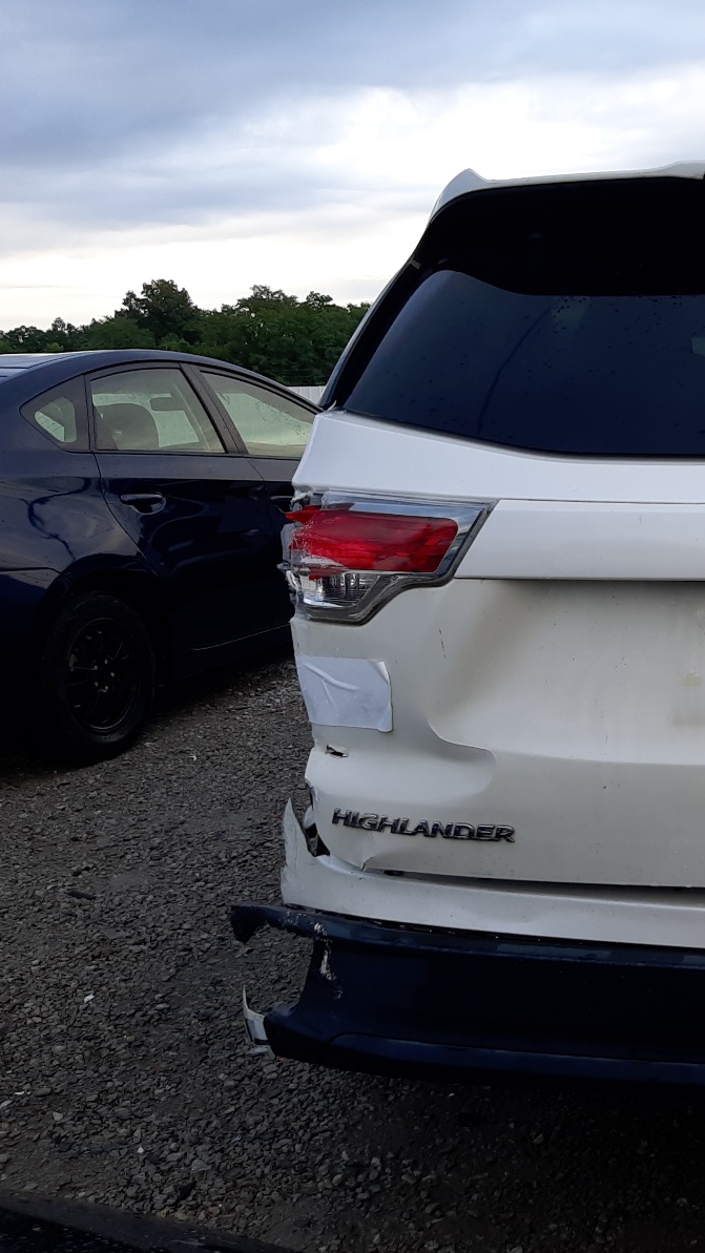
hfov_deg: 27.8
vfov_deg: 52.8
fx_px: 1263
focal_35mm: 38
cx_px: 820
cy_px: 629
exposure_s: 1/588
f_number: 1.7
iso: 40
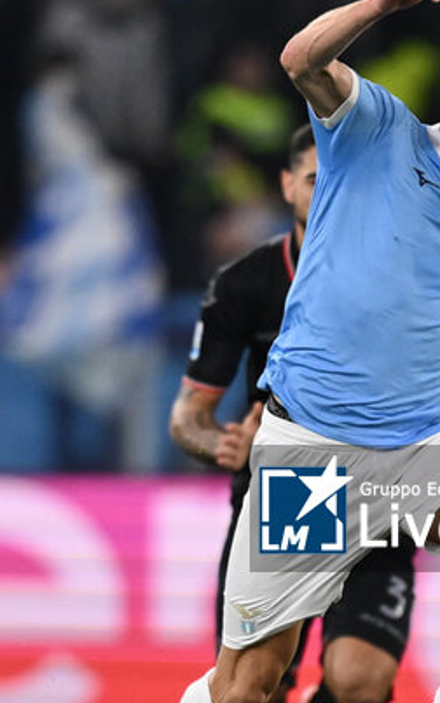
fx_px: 19851
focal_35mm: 1035
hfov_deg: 1.3
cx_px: 421
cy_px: 492
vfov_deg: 2.0
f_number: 3.2
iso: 1600
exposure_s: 1/2000
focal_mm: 400
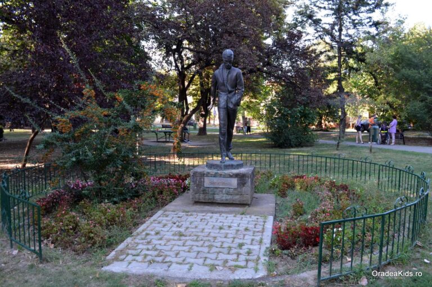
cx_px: 216
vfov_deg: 47.8
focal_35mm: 27
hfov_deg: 67.5
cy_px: 144
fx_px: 323
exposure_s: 1/100
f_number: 5
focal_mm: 18
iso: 400
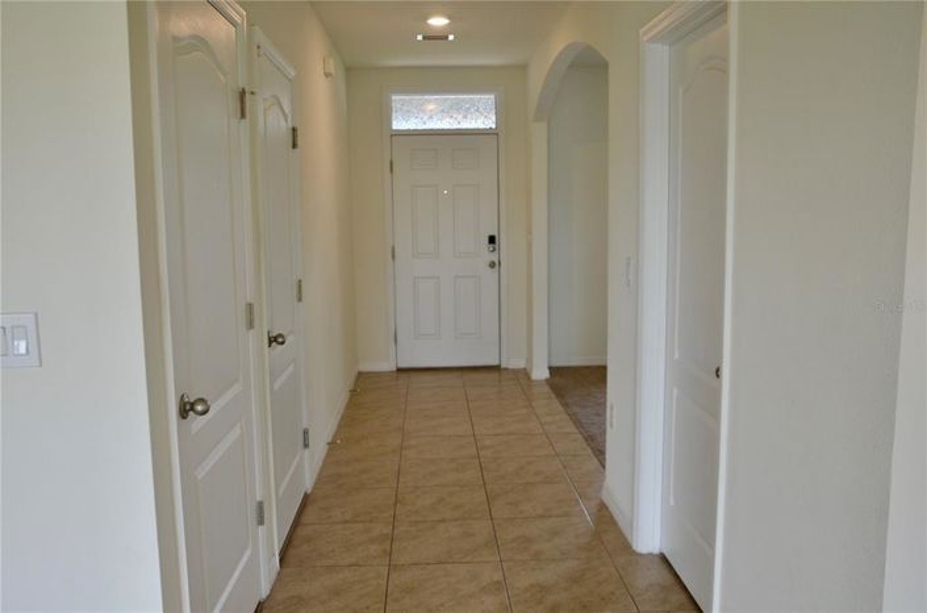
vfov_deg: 41.5
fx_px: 809
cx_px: 464
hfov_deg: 59.6
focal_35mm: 32
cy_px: 306
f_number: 5
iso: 400
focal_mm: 21
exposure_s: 1/100
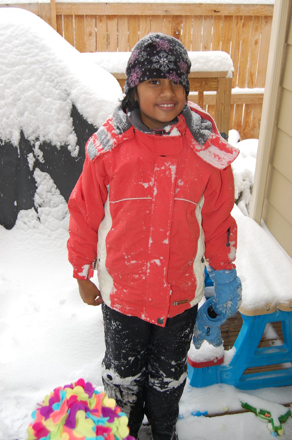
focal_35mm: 39
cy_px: 220
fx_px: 475
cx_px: 146
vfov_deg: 49.6
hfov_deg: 34.2
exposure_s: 1/160
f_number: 6.3
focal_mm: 26
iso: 400
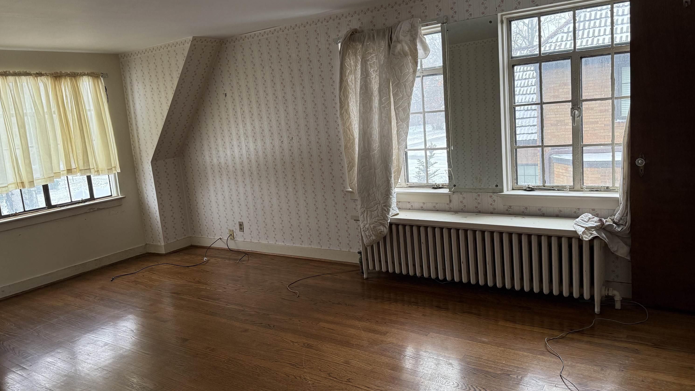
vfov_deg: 42.9
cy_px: 190
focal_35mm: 27
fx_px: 498
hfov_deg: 69.9
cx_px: 343
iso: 200
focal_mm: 6.76
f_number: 1.78
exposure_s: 1/215
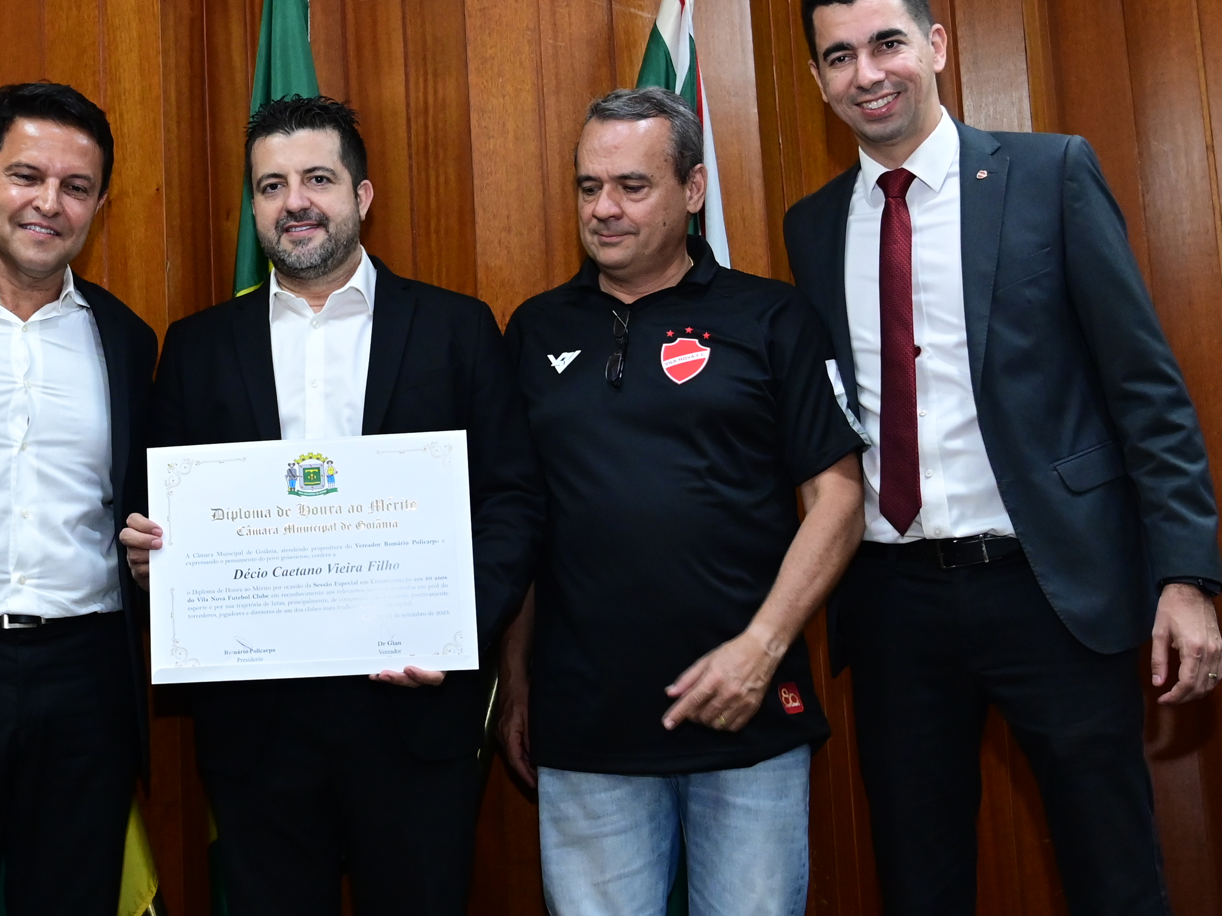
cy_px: 414
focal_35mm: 58
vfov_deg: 25.2
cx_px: 327
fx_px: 2047
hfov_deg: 32.7
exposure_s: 1/125
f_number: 4
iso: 3200
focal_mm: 27.5
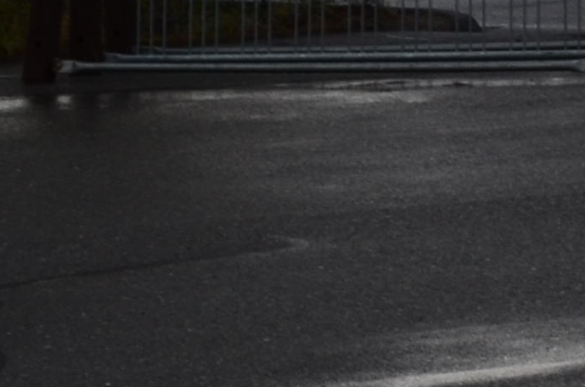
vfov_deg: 5.4
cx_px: 1117
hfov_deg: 8.4
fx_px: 3826
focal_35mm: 236
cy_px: -894
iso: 200
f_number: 11
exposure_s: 1/100
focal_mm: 22
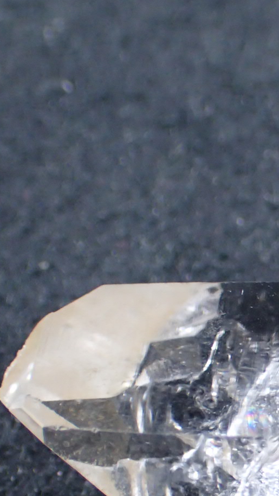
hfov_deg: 10.5
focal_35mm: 112
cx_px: 392
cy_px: 389
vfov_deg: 18.9
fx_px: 1472
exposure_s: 1/200
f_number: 3.2
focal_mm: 8.99
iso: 500
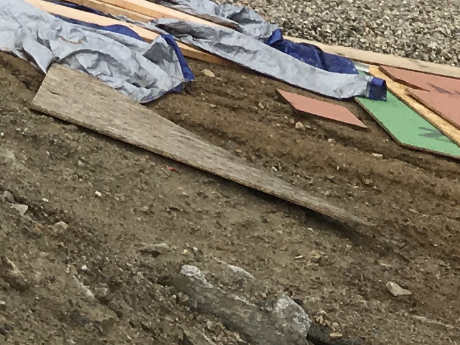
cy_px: -589
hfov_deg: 11.4
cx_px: -424
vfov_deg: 8.3
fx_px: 2114
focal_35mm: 159
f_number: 2.2
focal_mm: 4.15
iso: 25
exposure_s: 1/1083
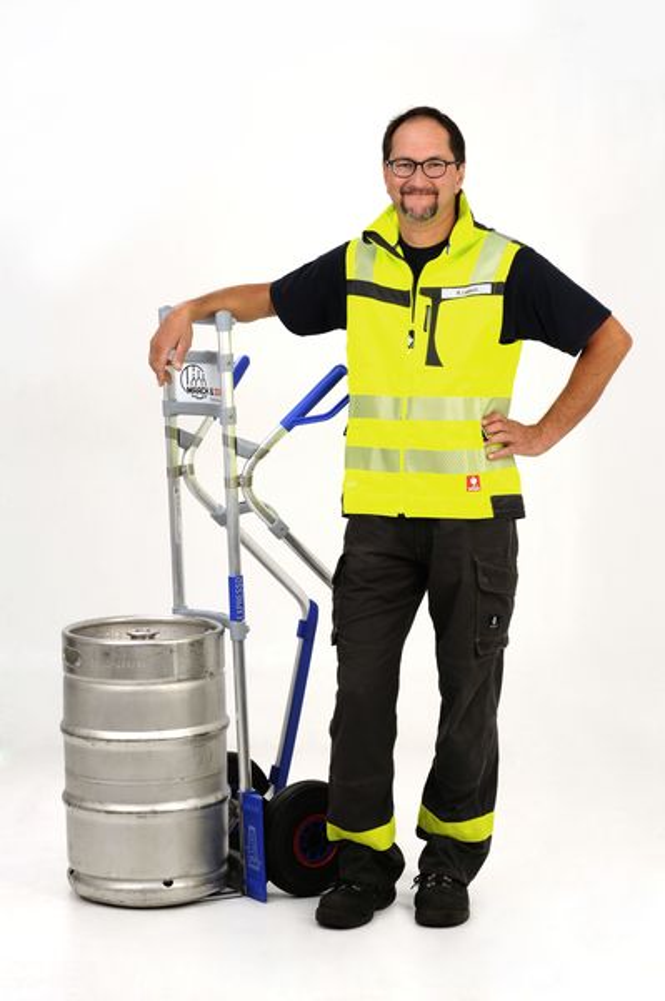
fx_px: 2775
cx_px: 332
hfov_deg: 13.7
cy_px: 500
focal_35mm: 100
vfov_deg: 20.4
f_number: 16
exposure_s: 1/100
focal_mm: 100
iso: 200
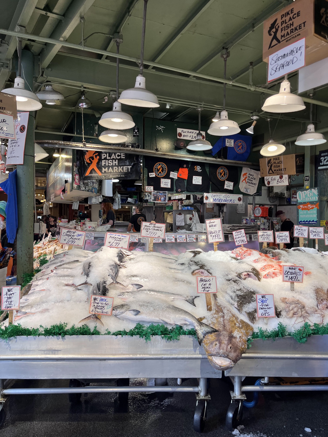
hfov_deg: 53.1
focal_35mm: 26
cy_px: 218
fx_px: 328
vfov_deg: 67.3
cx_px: 164
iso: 50
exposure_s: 1/120
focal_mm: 5.1
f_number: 1.6
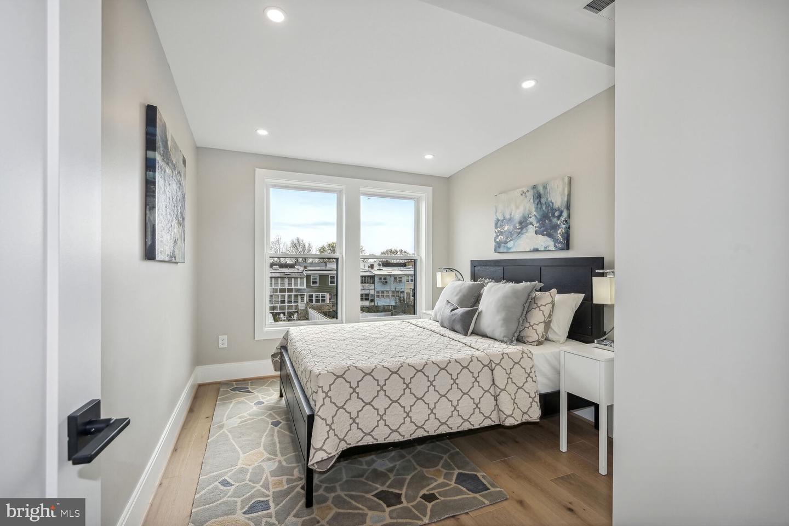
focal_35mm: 16
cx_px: 394
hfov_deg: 98.5
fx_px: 340
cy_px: 263
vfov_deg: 75.5
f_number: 9
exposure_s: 1/200
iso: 200
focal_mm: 15.5
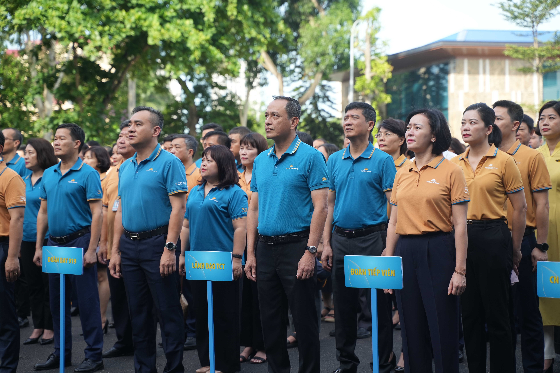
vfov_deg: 18.2
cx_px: 280
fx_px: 1167
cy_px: 186
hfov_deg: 27.0
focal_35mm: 75
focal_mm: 75
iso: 400
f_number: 4
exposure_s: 1/800
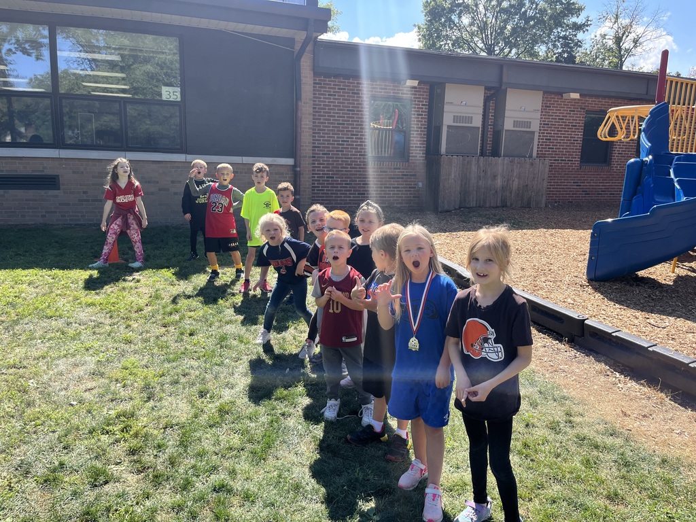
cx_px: 348
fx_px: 523
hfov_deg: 67.3
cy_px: 261
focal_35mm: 26
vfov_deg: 53.1
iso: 50
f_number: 1.6
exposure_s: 1/1000
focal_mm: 5.1
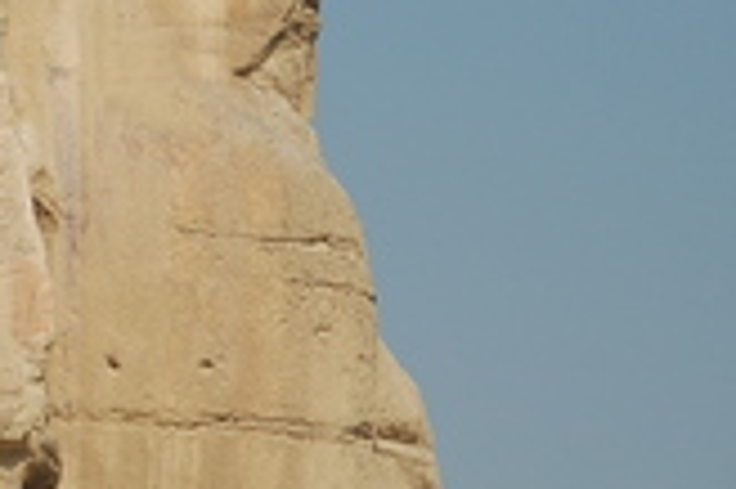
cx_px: -202
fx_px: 8605
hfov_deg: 4.9
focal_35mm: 421
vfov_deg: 3.3
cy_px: 63
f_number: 8
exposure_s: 1/1000
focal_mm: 105
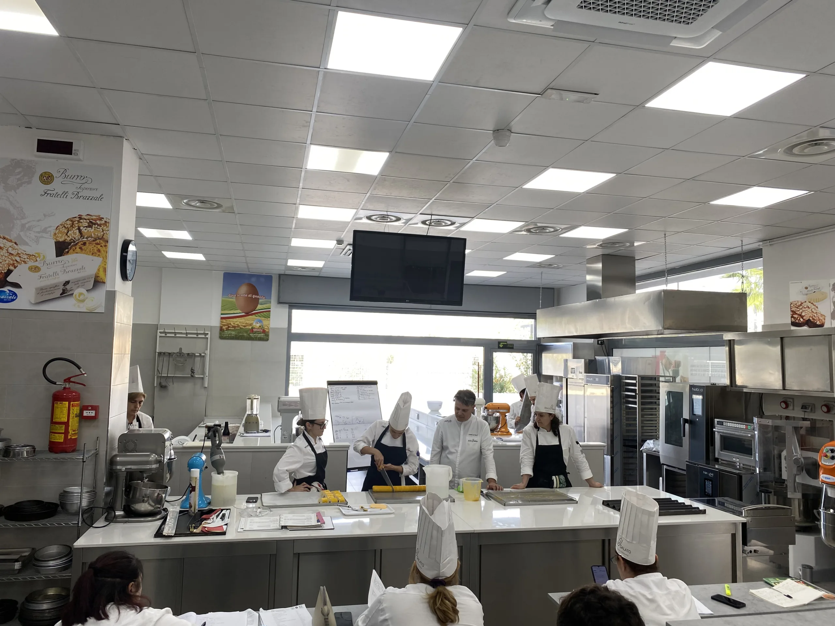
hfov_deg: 67.3
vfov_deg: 53.1
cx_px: 418
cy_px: 313
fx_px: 627
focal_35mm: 26
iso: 32
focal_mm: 4.25
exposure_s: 1/109
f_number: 1.8
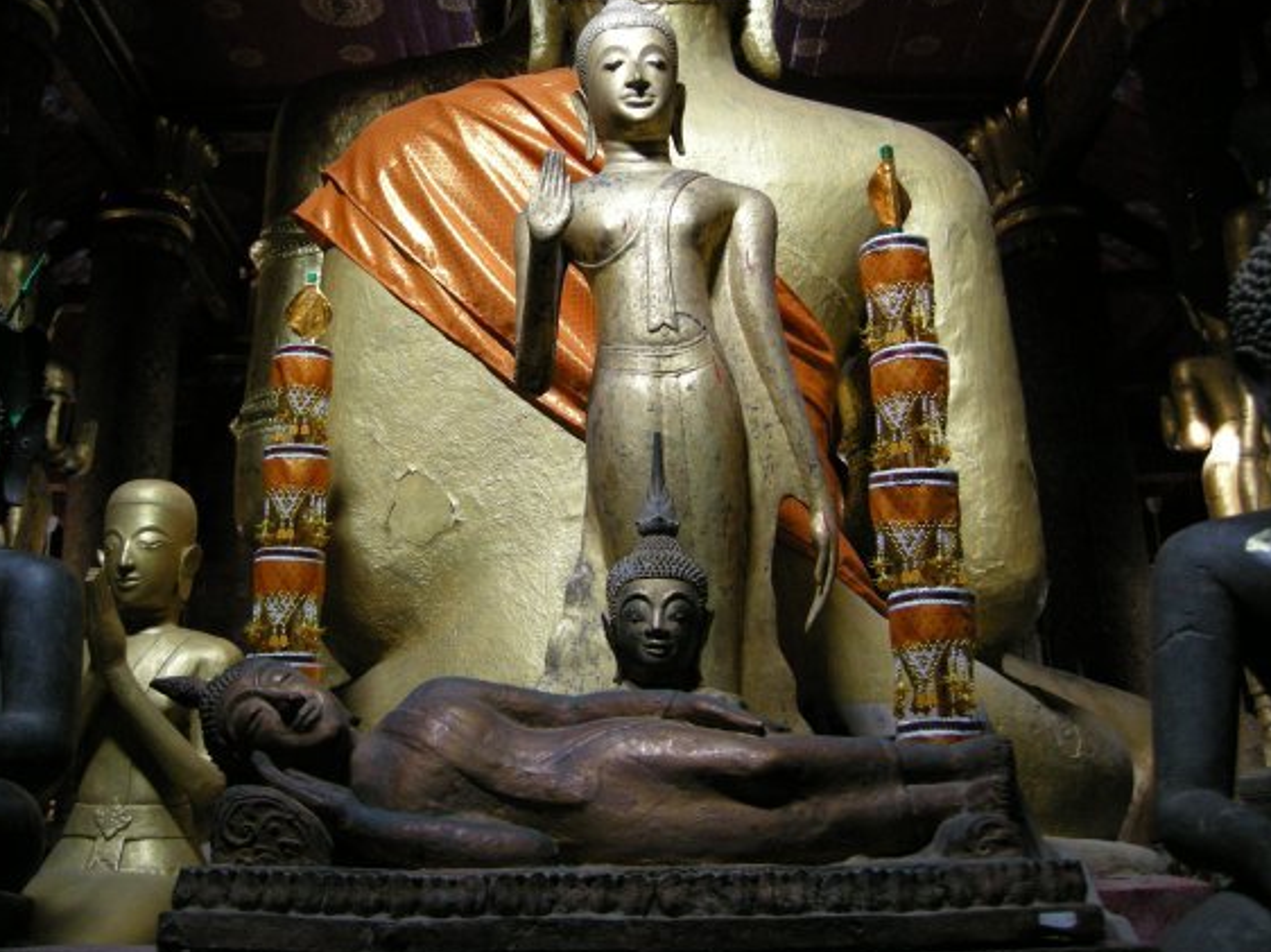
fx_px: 1505
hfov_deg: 45.8
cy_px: 441
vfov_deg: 35.1
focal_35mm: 41
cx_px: 588
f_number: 2.7
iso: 246
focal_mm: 7.5
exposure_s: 1/8
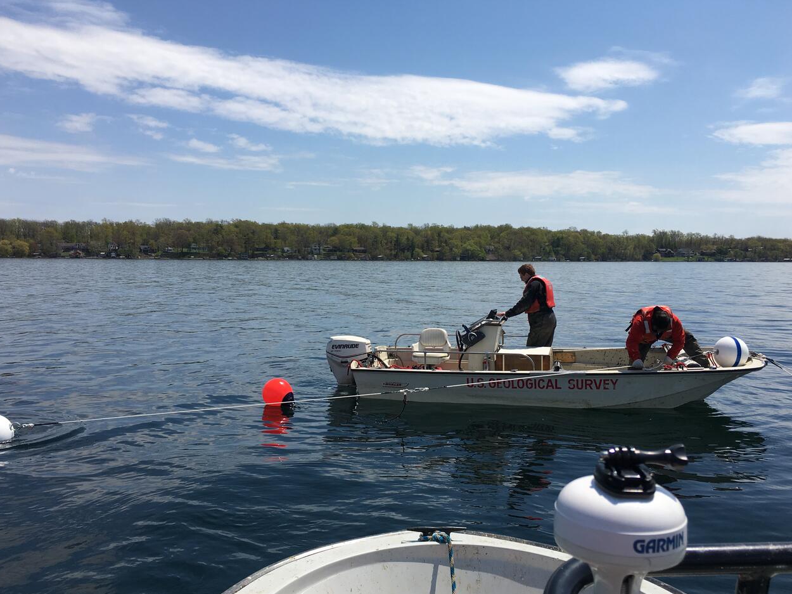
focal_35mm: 31
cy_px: 316
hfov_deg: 58.4
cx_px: 398
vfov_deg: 45.4
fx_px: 709
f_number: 2.2
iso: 25
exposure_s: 1/2564
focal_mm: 4.15
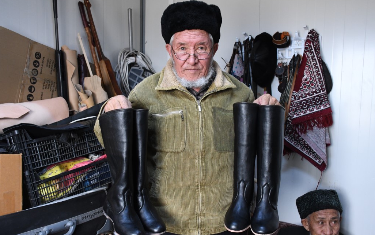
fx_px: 317
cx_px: 186
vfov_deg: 40.6
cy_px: 122
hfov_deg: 61.2
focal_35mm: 31
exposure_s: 1/90
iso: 2200
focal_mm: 20
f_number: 4.8
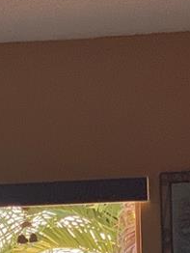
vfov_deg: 8.1
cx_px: -110
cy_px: 426
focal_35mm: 238
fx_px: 1739
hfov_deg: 6.2
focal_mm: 6
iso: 80
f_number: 2.4
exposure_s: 1/122
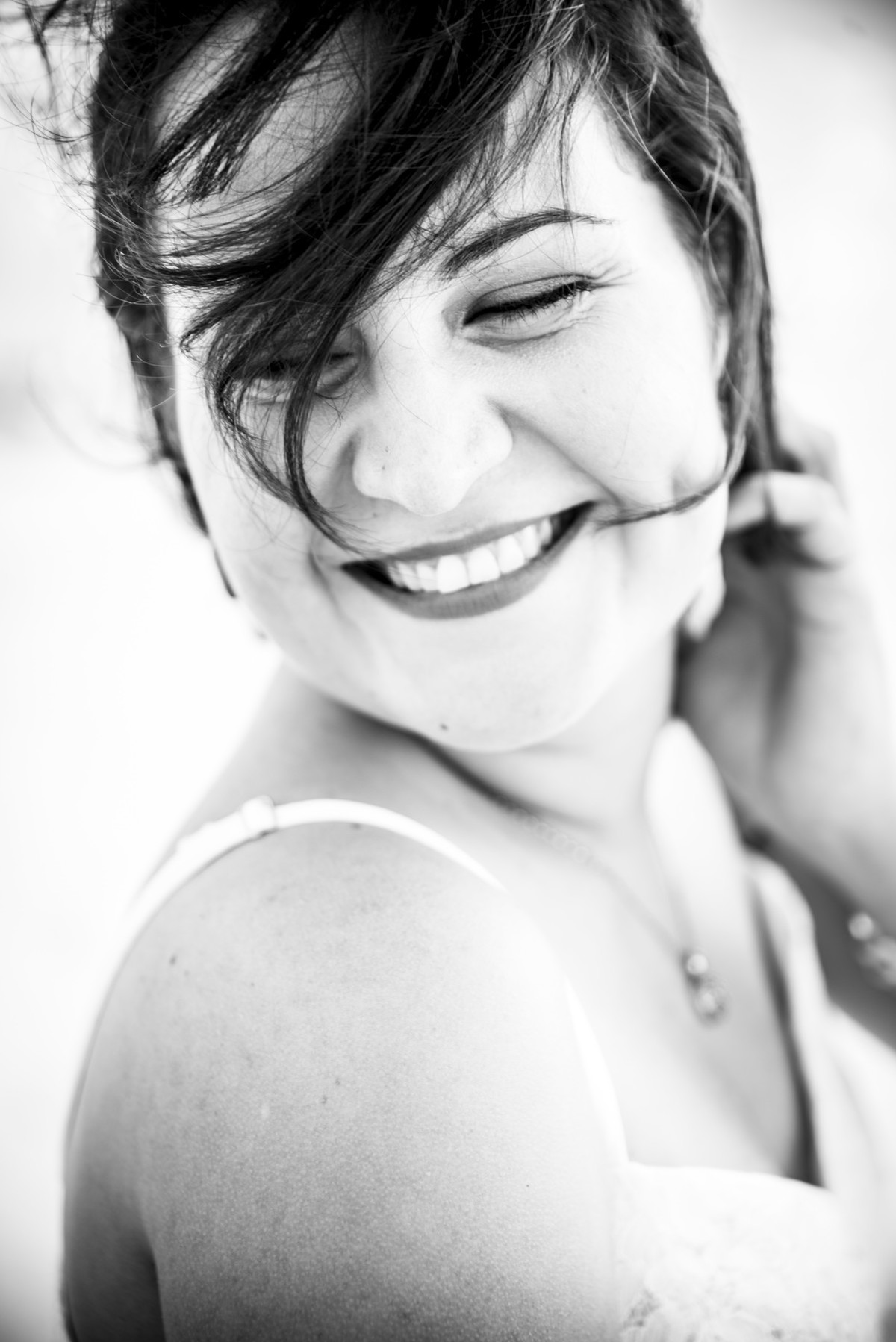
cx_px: 448
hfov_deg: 19.5
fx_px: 2611
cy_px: 671
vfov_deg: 28.8
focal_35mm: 70
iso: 100
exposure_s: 1/320
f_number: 2.8
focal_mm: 70
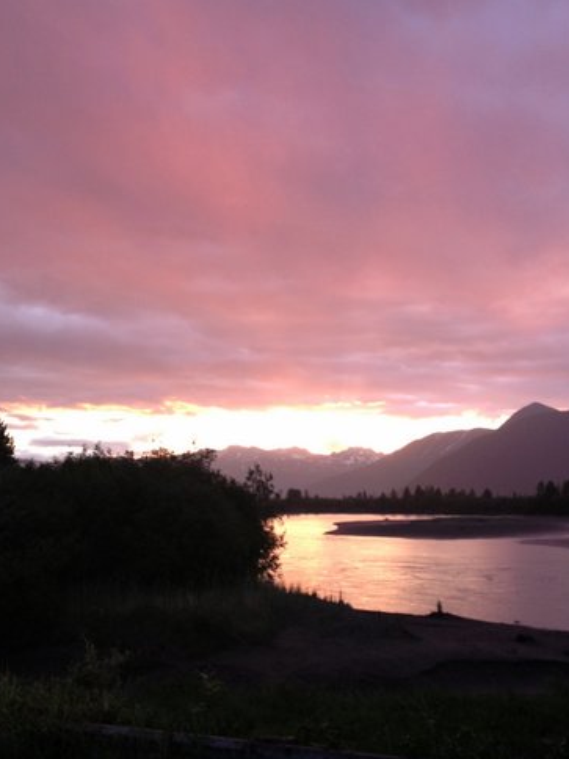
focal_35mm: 47
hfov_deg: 30.8
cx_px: 342
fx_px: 1030
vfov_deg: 40.4
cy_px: 378
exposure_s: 1/24
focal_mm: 4.28
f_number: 2.4
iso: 50
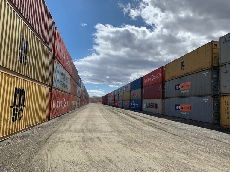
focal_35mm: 26
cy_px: 86
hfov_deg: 67.3
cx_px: 115
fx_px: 173
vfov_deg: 53.1
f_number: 1.8
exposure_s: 1/4464
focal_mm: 4.25
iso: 25
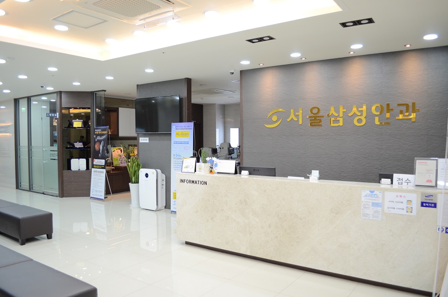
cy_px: 148
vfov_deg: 47.7
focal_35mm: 27
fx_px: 335
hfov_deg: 67.5
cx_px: 224
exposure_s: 1/60
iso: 720
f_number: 4
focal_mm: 18
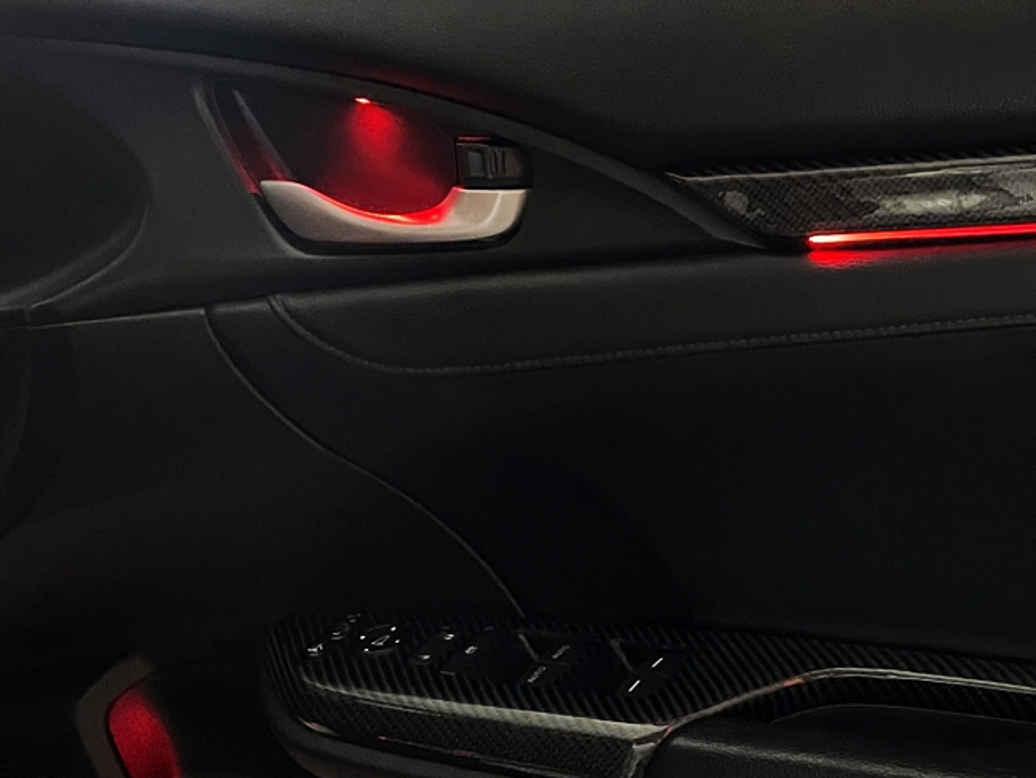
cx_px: 940
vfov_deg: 24.4
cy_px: 344
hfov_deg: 30.7
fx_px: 1796
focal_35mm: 60
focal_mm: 5.1
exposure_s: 1/30
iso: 640
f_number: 1.6
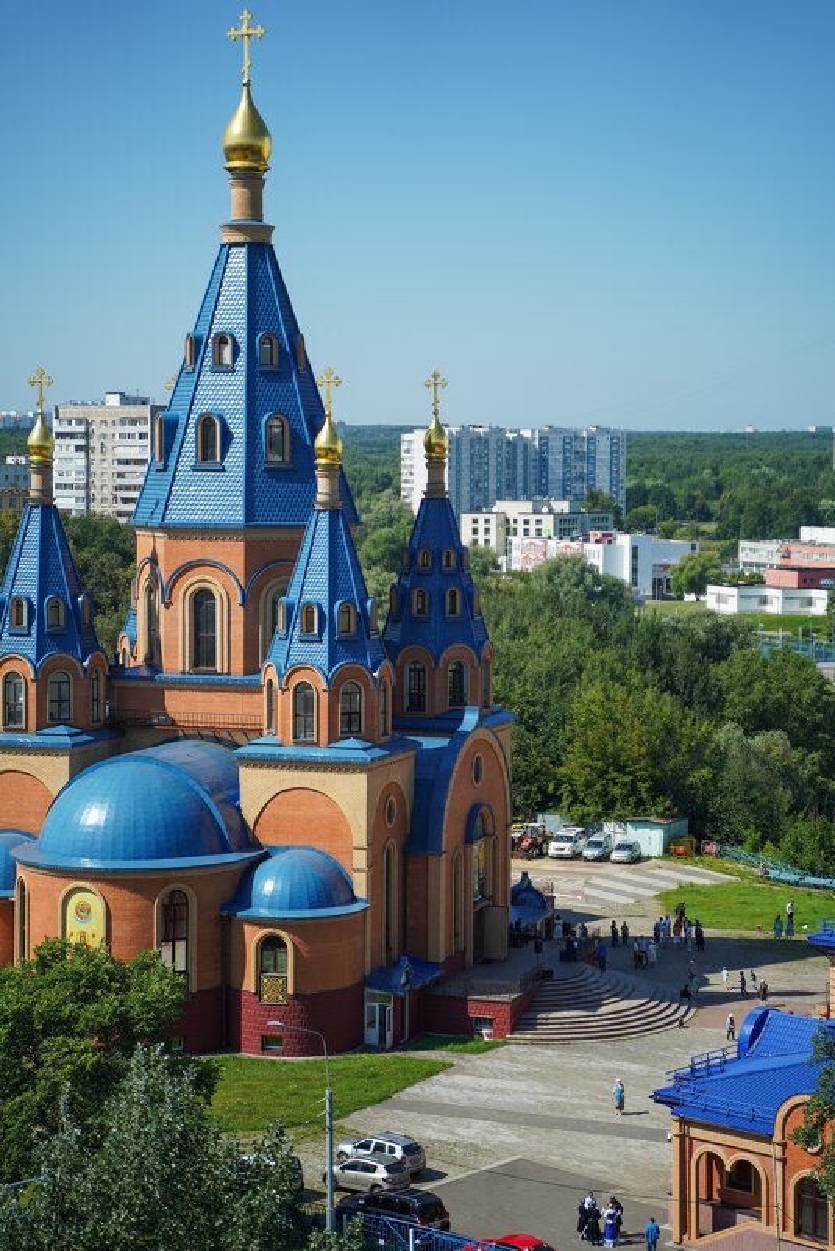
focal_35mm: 75
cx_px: 418
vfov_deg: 27.0
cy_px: 626
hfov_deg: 18.2
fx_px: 2606
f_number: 2.8
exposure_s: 1/1600
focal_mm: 75
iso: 100
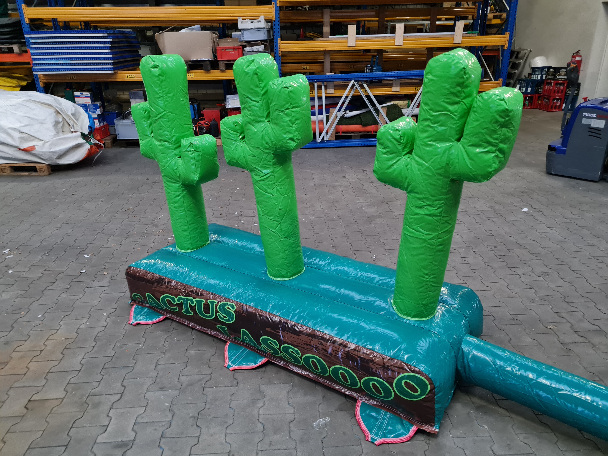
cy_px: 228
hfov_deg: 67.3
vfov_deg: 53.1
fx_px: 457
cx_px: 304
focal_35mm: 26
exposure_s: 1/25
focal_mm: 5.4
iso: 640
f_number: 1.8
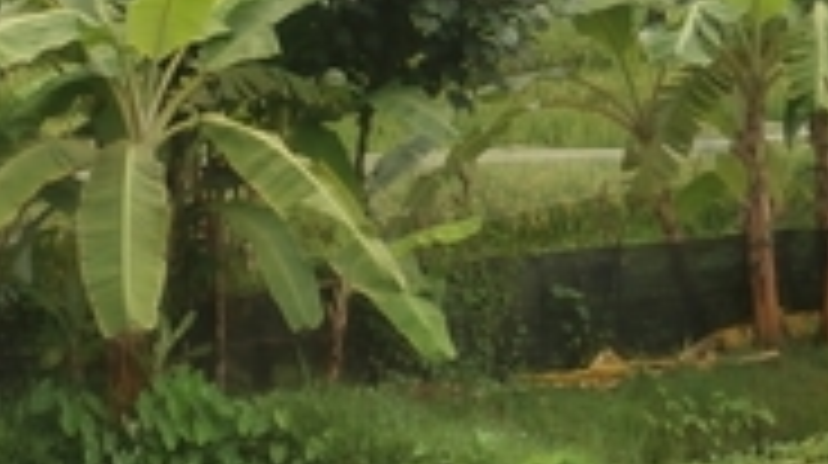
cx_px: 122
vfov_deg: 5.9
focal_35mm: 203
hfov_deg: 10.6
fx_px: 4452
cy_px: -306
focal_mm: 10.11
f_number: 4.5
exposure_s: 1/250
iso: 100
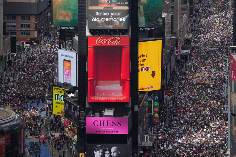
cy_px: 58
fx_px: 1239
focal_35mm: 189
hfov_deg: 10.9
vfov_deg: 7.3
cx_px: 142
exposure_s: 1/500
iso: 500
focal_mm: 135
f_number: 10
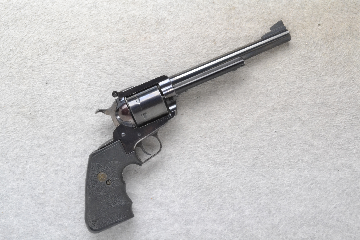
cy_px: 120
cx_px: 180
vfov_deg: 28.1
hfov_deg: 41.1
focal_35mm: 48
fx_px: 480
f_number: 20
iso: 3200
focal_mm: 32
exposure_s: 1/60
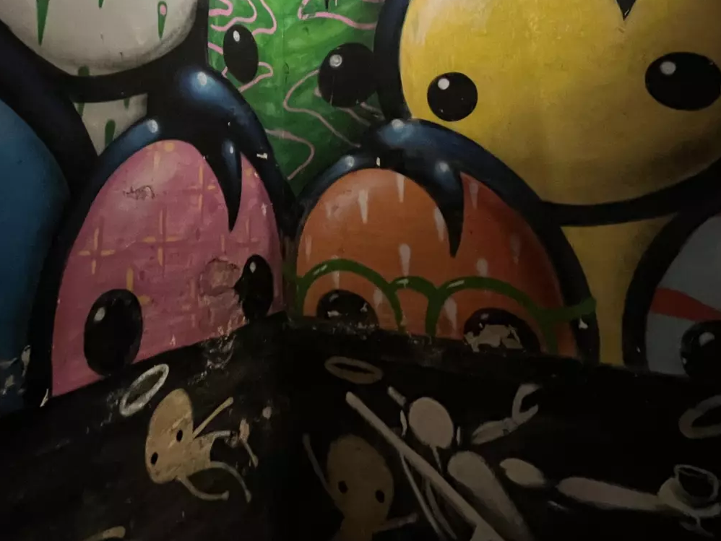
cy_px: 50
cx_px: 253
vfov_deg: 48.8
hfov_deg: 67.8
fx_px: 521
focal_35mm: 25
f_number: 1.8
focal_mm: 1.57
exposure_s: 1/25
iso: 1000
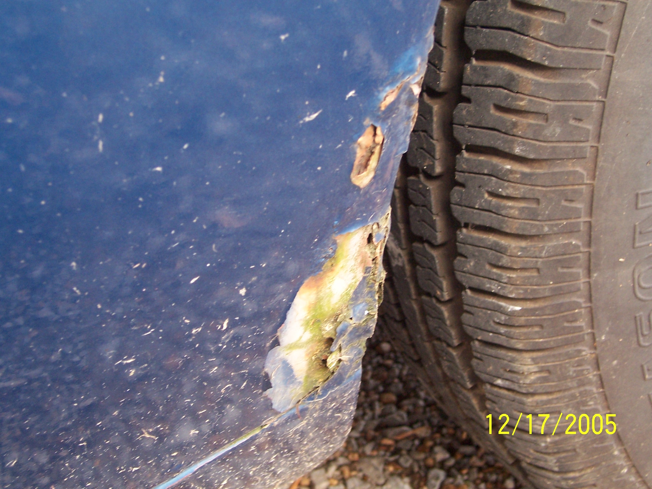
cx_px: 326
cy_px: 244
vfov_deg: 24.4
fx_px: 1130
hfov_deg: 32.2
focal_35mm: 60
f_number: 4.8
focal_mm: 10
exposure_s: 1/30
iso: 140
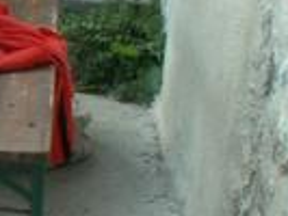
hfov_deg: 10.3
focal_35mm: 168
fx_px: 1399
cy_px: 84
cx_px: -383
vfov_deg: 8.8
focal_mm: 5.86
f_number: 4.5
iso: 50
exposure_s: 1/100
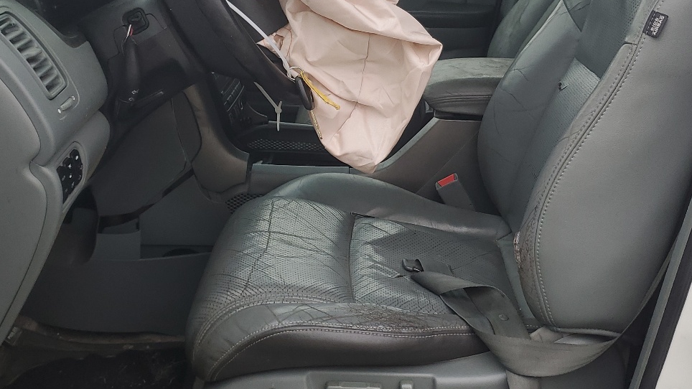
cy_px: 139
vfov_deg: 25.3
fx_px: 862
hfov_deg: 43.7
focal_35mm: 47
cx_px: 368
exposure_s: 1/256
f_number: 1.5
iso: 50
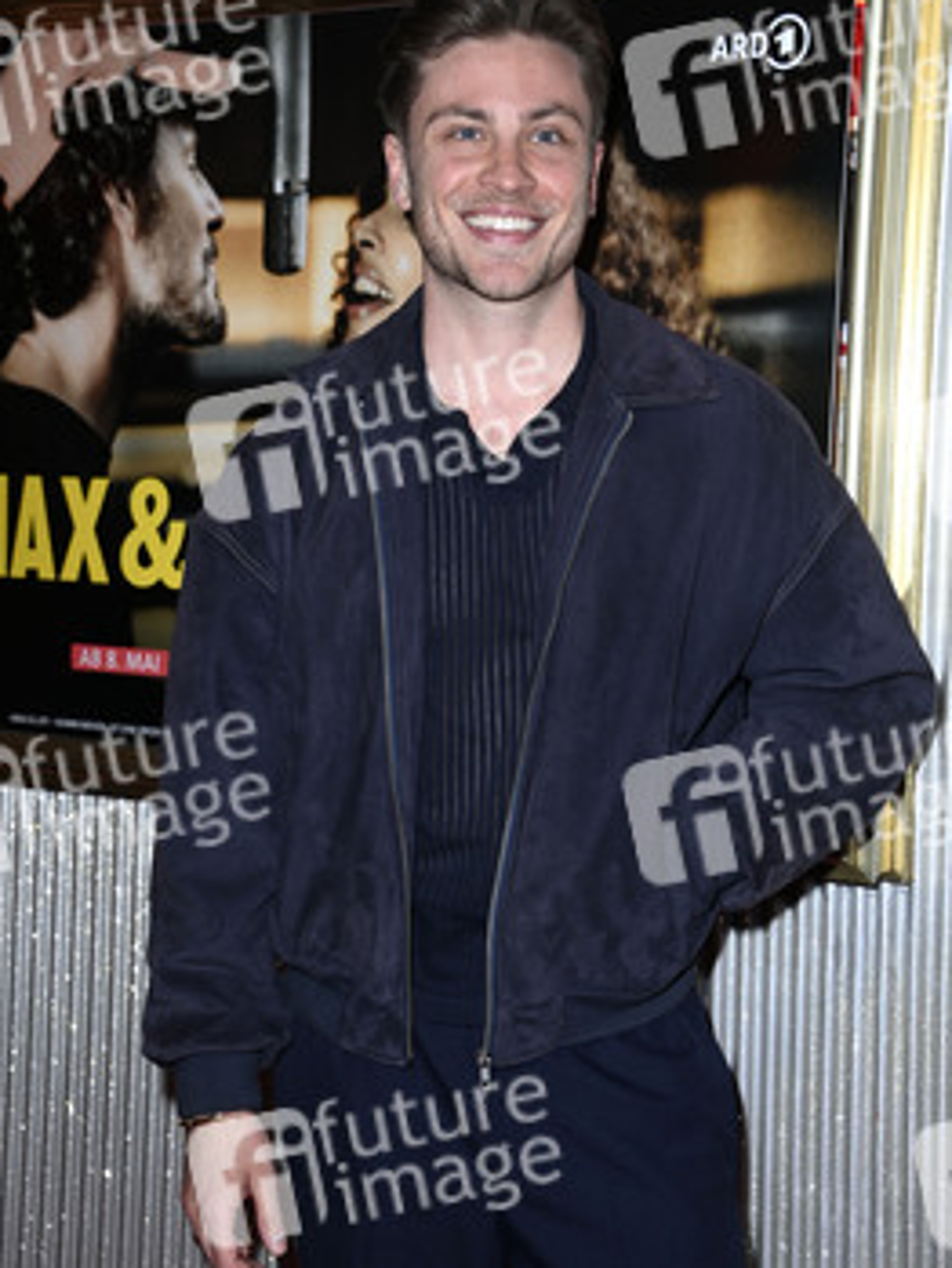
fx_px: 2822
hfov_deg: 19.1
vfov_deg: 25.3
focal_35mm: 77
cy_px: 618
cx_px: 480
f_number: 5.6
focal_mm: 70
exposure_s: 1/250
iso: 1250
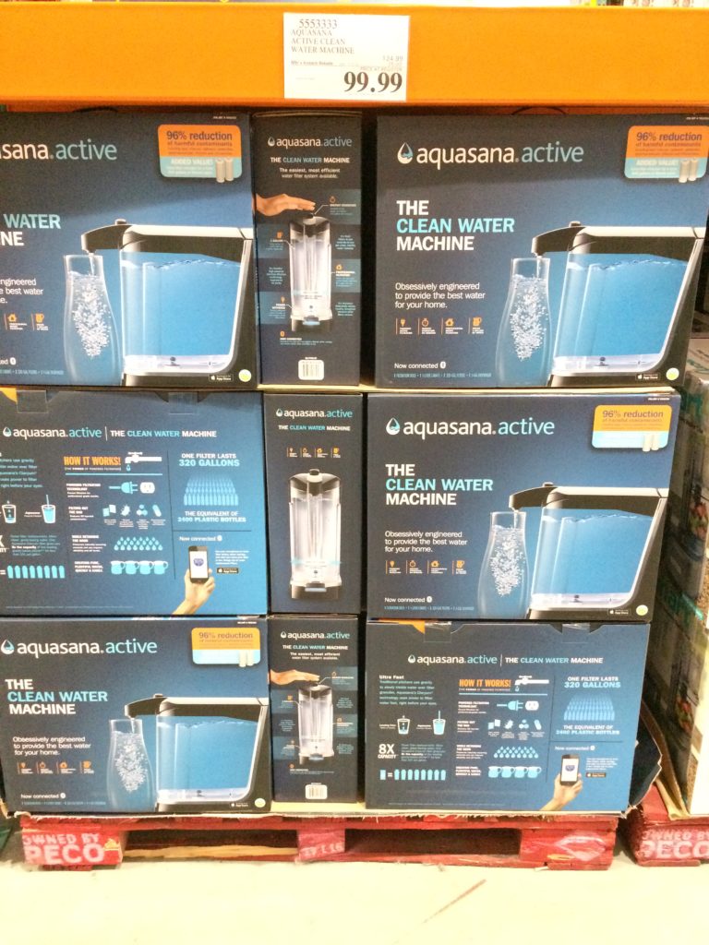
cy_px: 472
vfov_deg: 61.7
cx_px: 354
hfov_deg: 48.2
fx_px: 792
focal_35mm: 29
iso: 320
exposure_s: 1/30
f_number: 2.2
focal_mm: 4.15
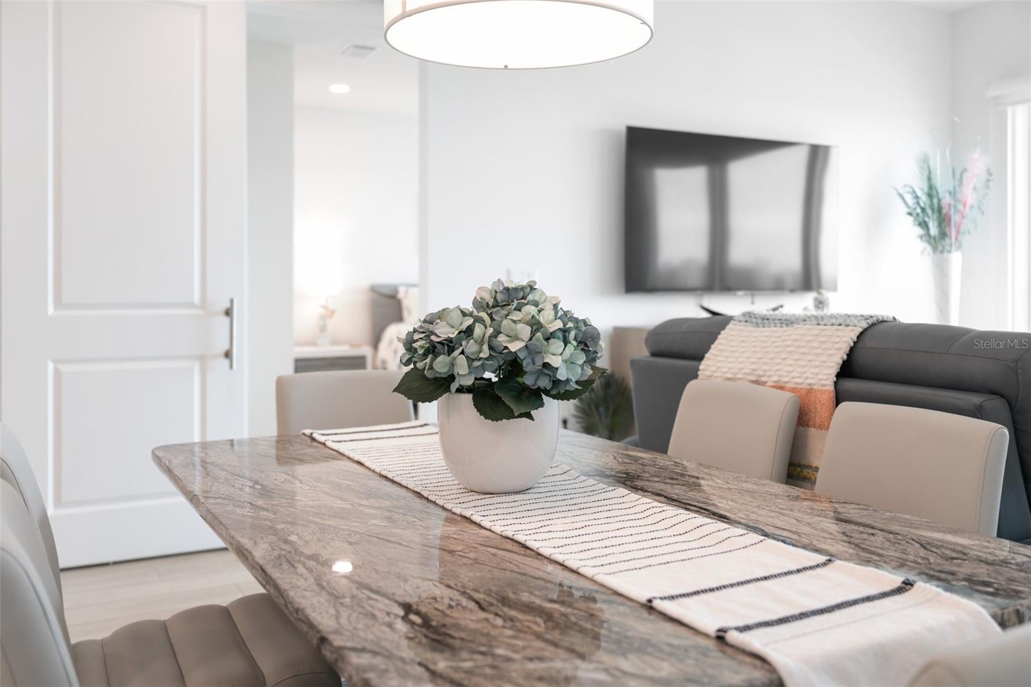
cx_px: 516
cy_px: 344
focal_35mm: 31
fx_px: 888
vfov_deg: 42.3
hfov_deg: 60.3
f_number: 2.8
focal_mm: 31
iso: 32
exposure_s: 1/10
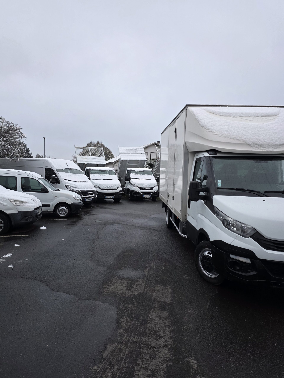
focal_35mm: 23
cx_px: 142
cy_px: 189
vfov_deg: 73.9
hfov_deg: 58.9
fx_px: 252
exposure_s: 1/180
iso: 160
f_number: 1.7
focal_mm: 6.25
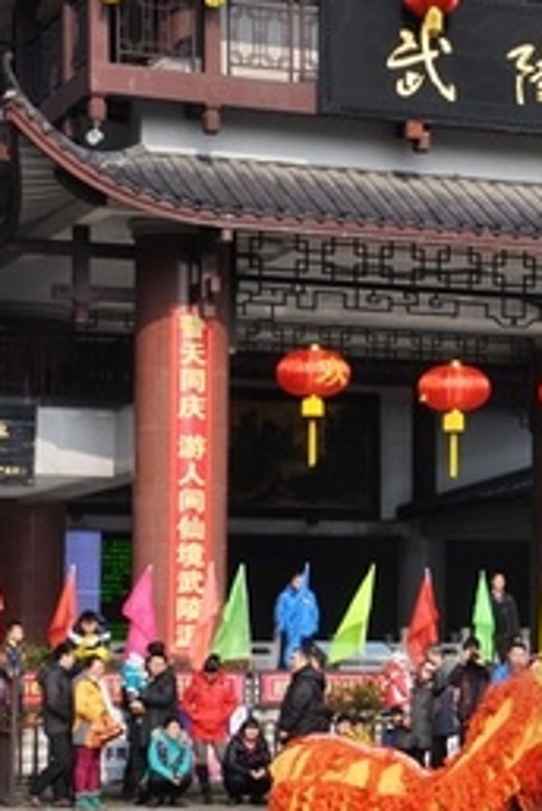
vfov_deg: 15.6
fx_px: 2950
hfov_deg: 10.4
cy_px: 499
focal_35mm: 131
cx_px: 621
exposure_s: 1/320
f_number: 9
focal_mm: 45
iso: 200
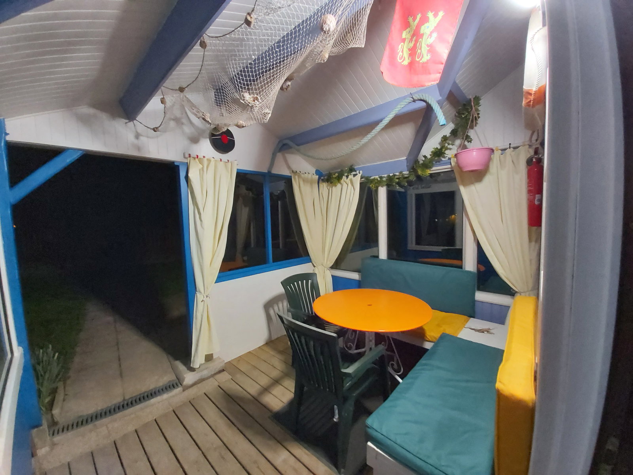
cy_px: 238
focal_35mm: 12
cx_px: 316
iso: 400
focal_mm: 1.42
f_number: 2.2
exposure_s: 1/25
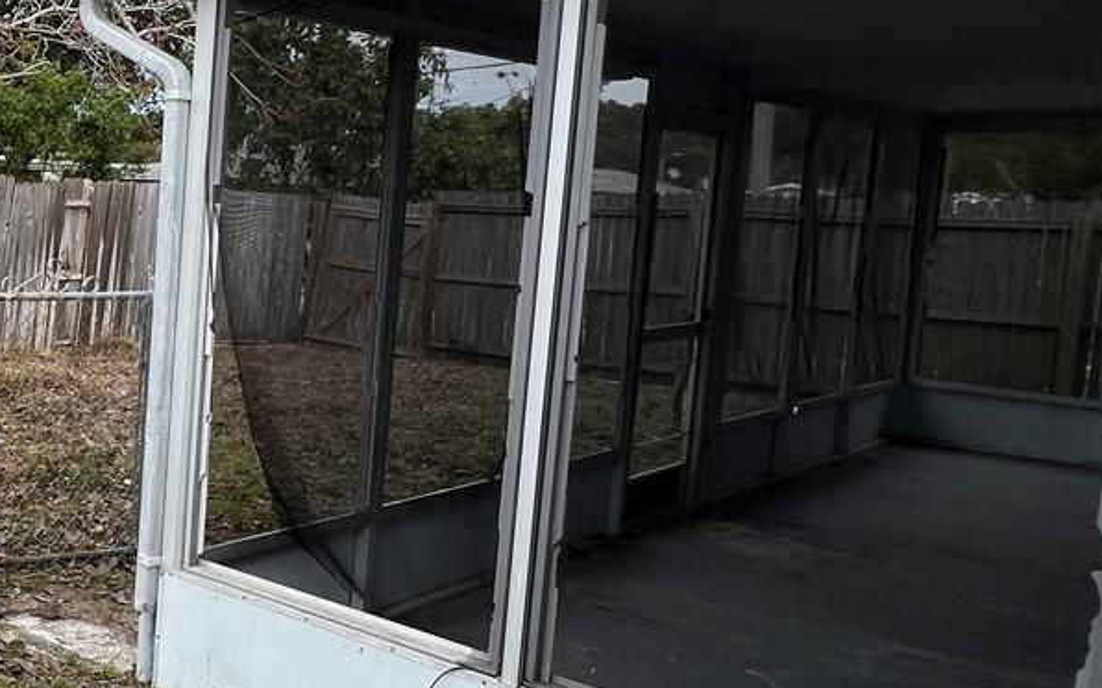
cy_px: 292
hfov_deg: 40.1
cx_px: -172
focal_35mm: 37
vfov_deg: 34.3
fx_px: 1111
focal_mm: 1.57
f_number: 1.8
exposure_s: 1/513
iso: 32
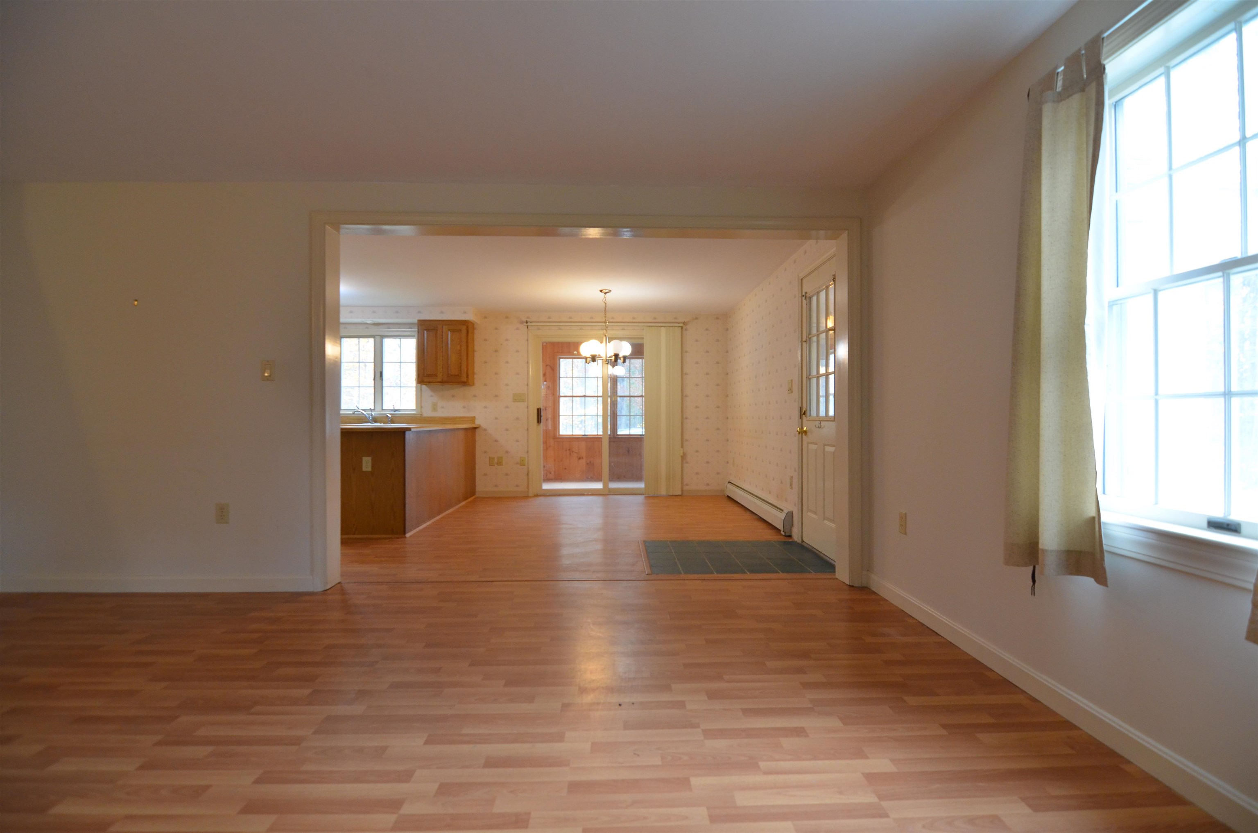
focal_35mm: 16
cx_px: 629
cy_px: 416
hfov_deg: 95.1
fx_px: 575
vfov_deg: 71.8
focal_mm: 11
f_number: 4
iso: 800
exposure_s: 1/60
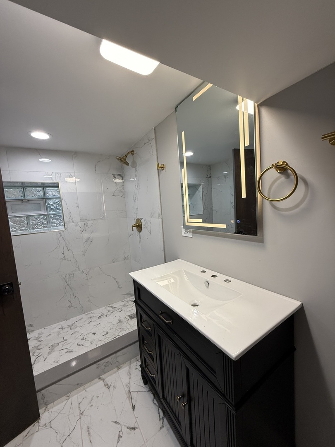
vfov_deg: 102.1
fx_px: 181
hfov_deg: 85.7
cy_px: 224
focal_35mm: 14
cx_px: 168
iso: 125
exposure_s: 1/120
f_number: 2.2
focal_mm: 2.22
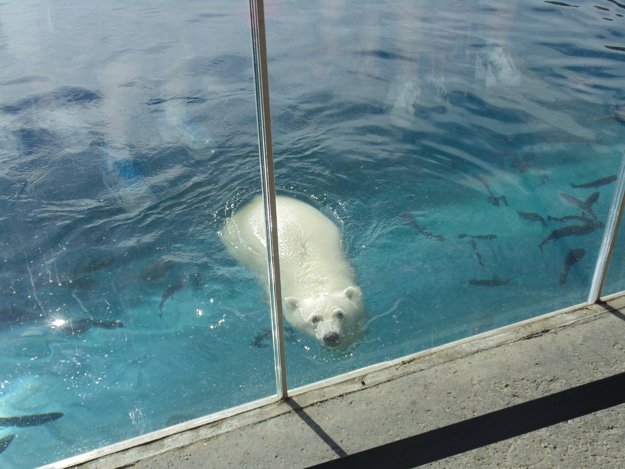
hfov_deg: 45.8
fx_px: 740
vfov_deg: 35.1
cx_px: 312
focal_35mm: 41
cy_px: 234
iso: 80
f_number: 3.6
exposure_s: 1/640
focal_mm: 7.4
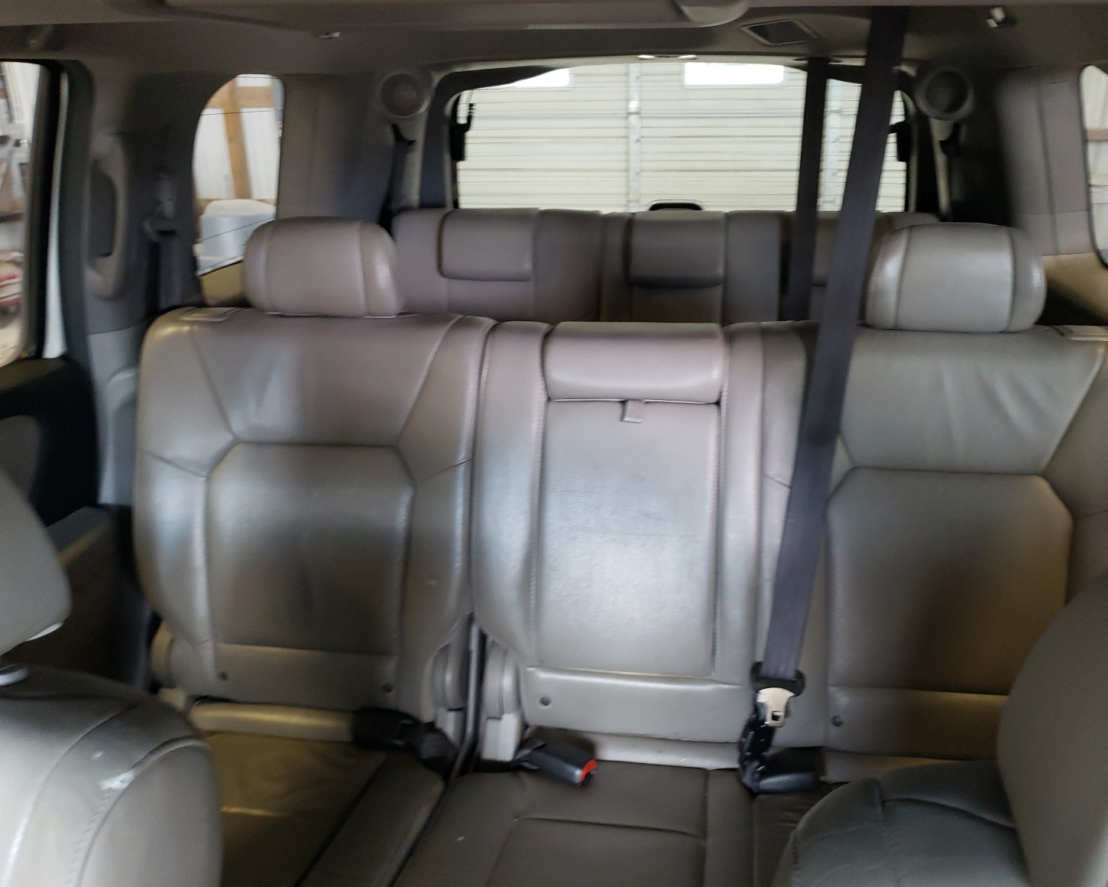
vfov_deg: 51.5
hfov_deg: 62.2
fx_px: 918
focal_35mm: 28
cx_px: 581
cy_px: 444
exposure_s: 1/40
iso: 273
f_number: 1.5
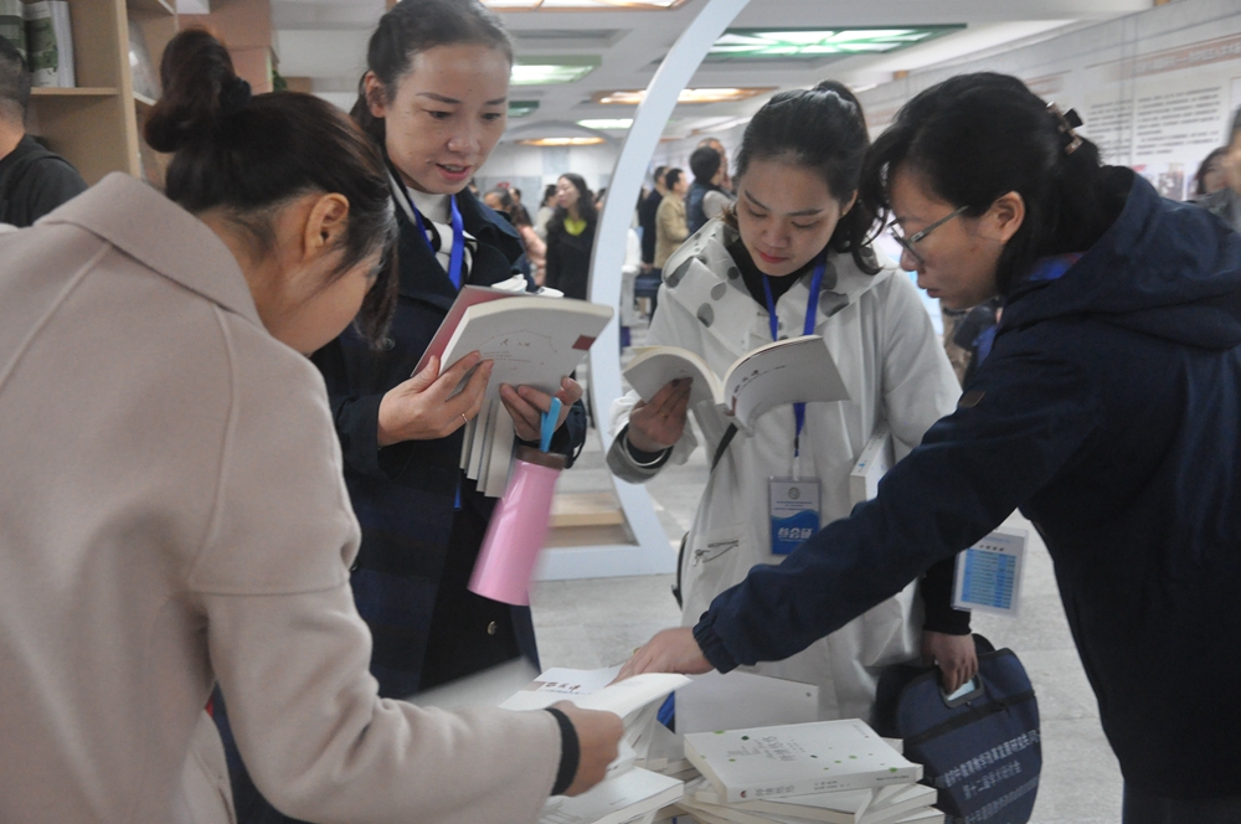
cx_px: 620
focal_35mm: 45
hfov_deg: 43.7
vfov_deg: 29.8
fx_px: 1549
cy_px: 412
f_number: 4.8
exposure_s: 1/20
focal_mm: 30
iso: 2000
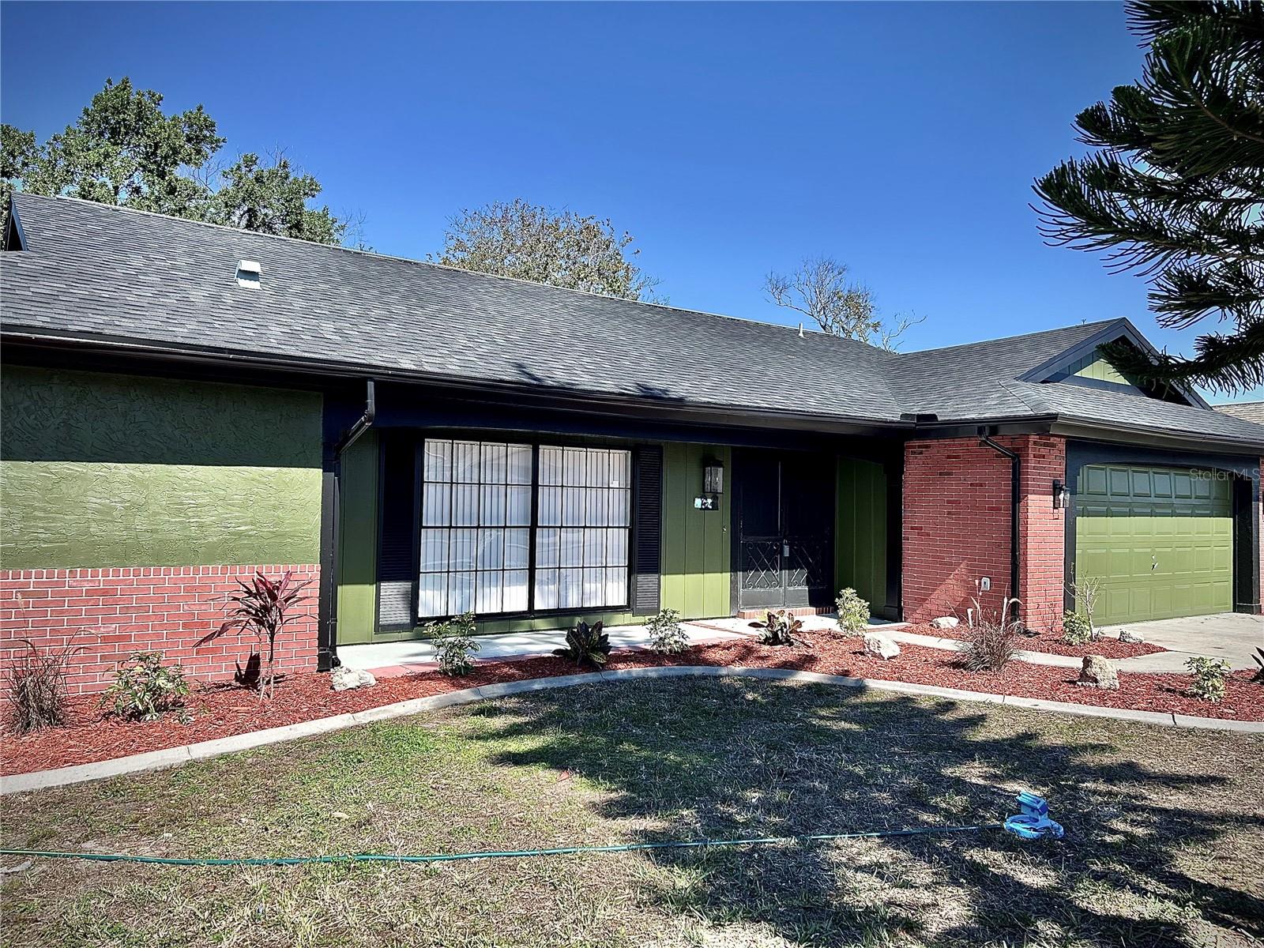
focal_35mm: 26
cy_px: 474
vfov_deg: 53.1
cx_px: 632
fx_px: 949
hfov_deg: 67.3
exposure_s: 1/2762
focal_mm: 5.7
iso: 50
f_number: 1.5
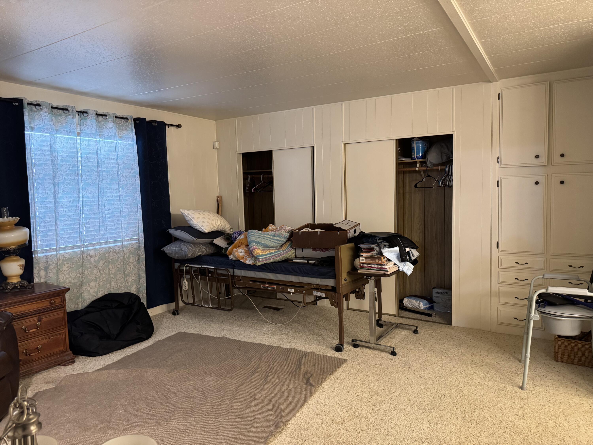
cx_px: 296
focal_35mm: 24
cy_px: 222
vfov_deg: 56.8
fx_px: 411
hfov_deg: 71.6
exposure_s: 1/60
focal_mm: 6.76
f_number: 1.78
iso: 500
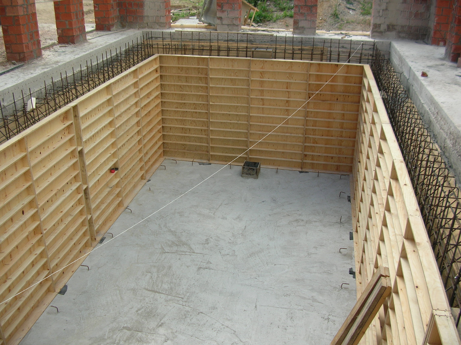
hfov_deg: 52.7
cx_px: 230
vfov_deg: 40.6
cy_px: 172
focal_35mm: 35
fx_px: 466
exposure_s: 1/377
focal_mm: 5.8
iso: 50
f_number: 2.8
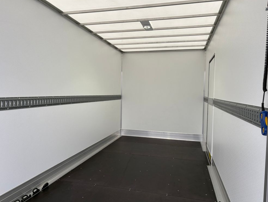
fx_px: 209
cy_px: 102
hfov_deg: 65.3
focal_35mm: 27
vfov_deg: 51.4
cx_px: 131
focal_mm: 5.96
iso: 32
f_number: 1.6
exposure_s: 1/122
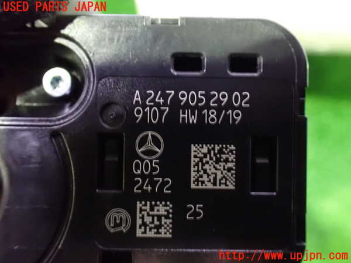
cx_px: 176
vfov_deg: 46.8
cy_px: 132
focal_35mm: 30
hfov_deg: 60.0
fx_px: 304
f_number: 2.3
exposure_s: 1/15
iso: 1600
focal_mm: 5.4
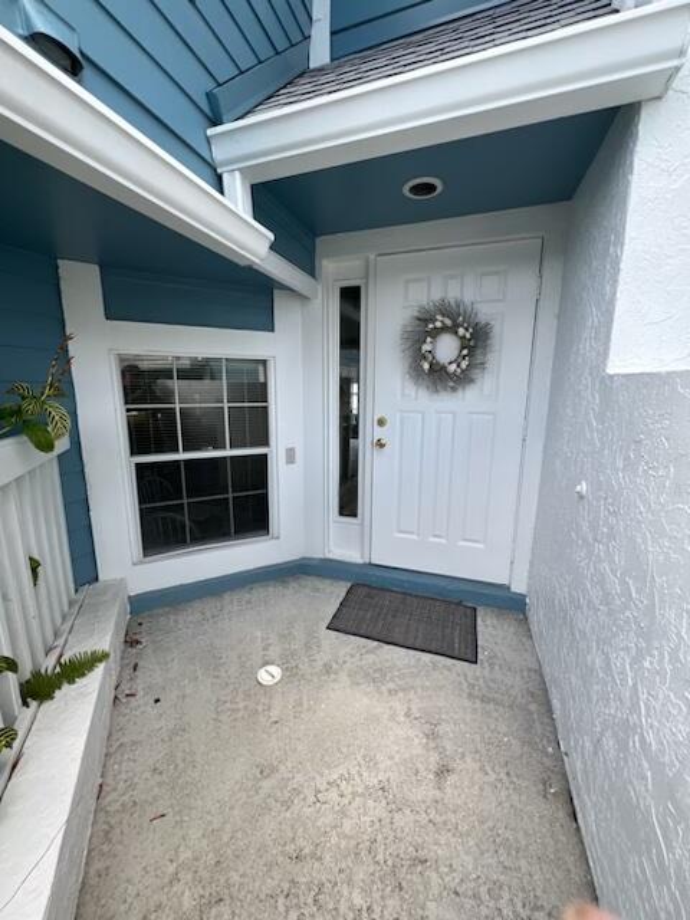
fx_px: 346
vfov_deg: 106.2
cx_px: 345
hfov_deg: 89.9
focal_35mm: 13
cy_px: 460
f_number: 1.8
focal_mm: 1.57
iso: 32
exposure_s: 1/215
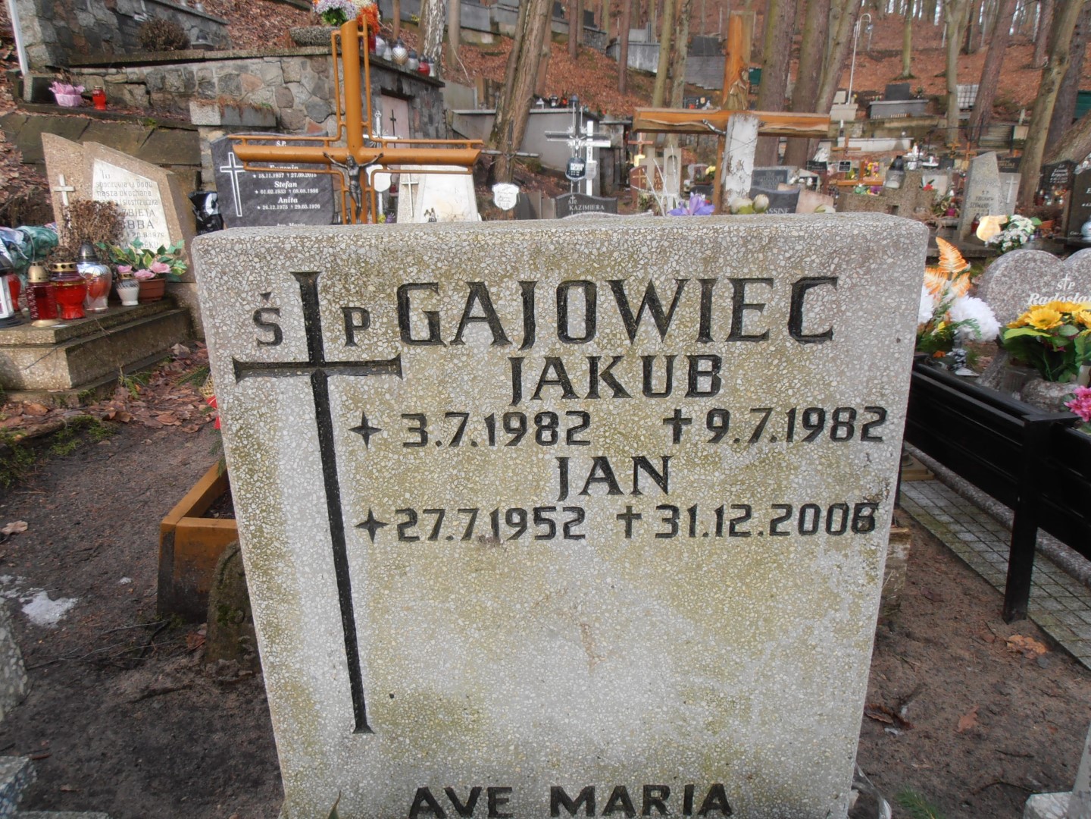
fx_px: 756
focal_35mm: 24
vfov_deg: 56.8
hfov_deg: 71.6
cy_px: 410
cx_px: 546
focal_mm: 4.2
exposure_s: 1/160
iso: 80
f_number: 3
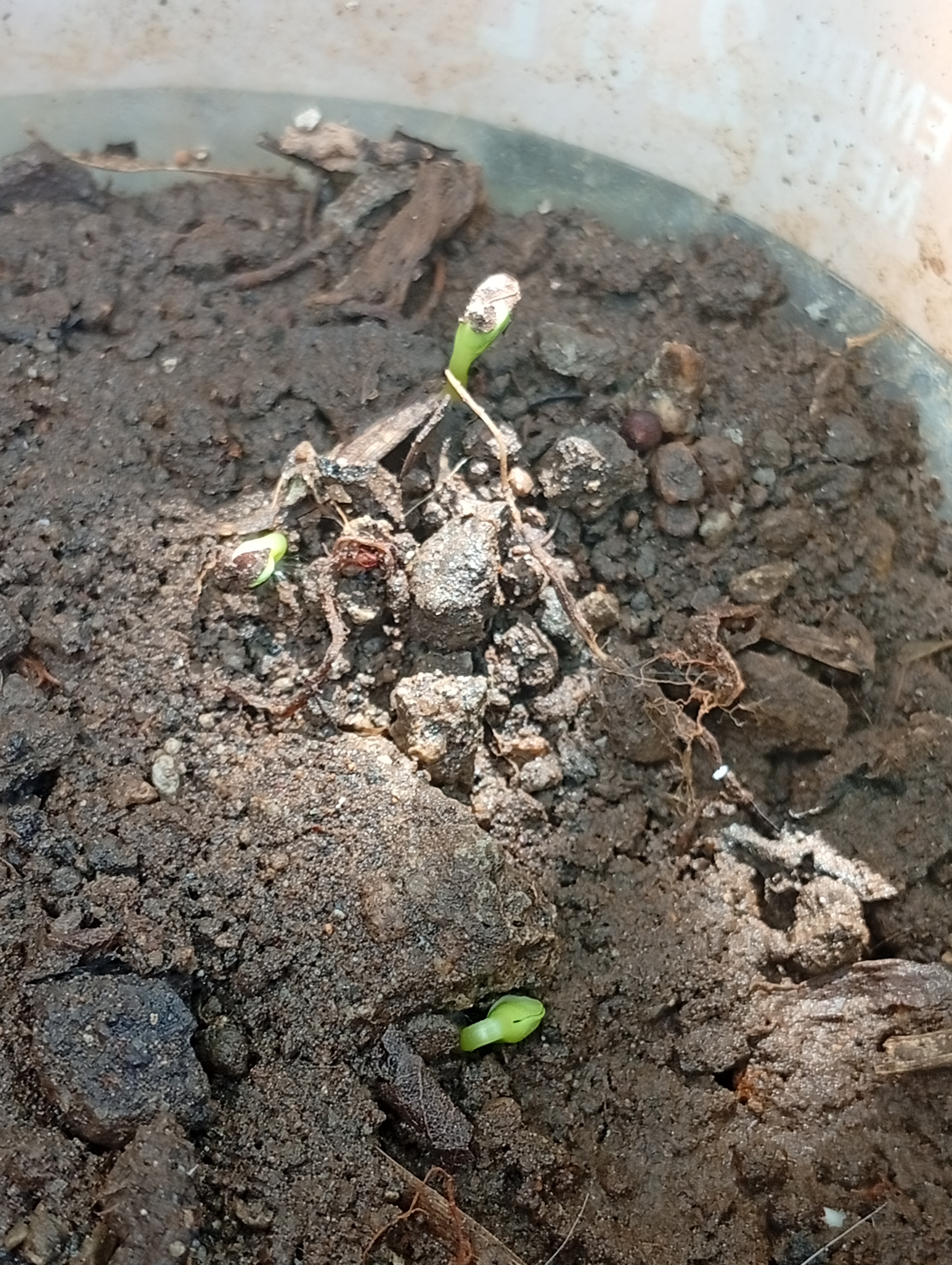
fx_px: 2121
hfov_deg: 25.3
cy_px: 632
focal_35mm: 58
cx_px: 476
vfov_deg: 33.2
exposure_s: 1/50
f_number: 1.8
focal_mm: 3.98
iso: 124
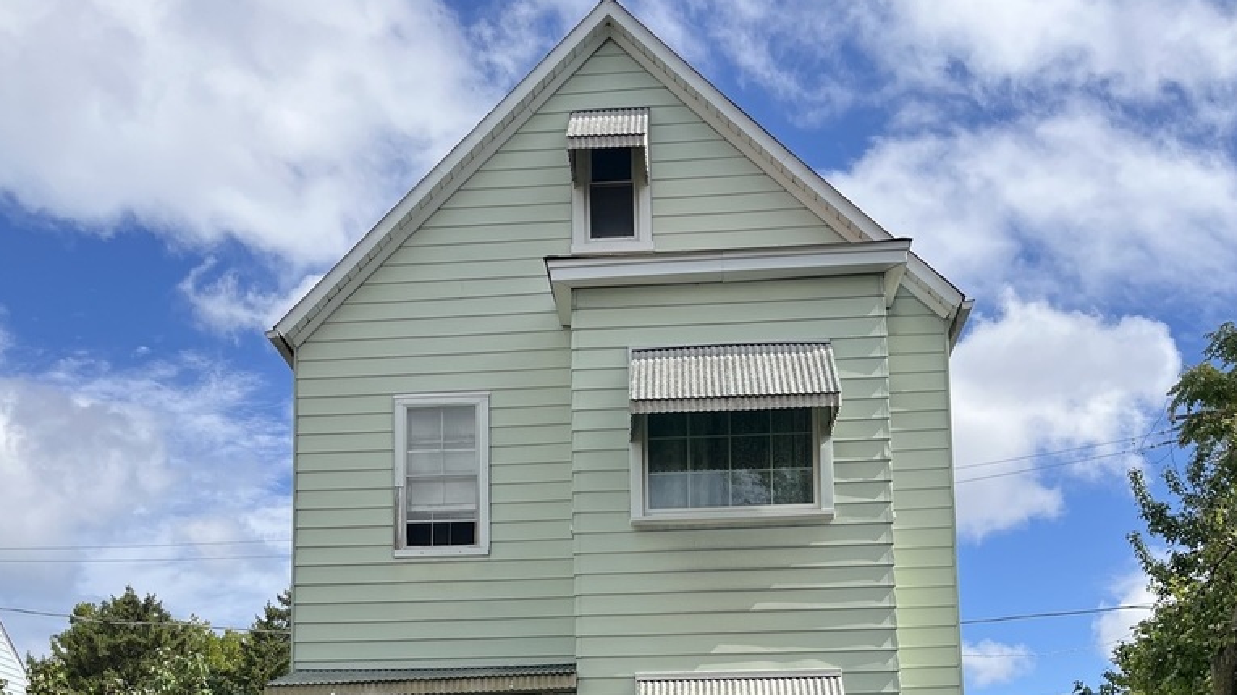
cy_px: 729
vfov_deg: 27.6
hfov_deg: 50.5
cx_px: 597
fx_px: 1312
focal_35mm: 40
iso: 50
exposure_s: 1/3623
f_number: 1.6
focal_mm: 5.1
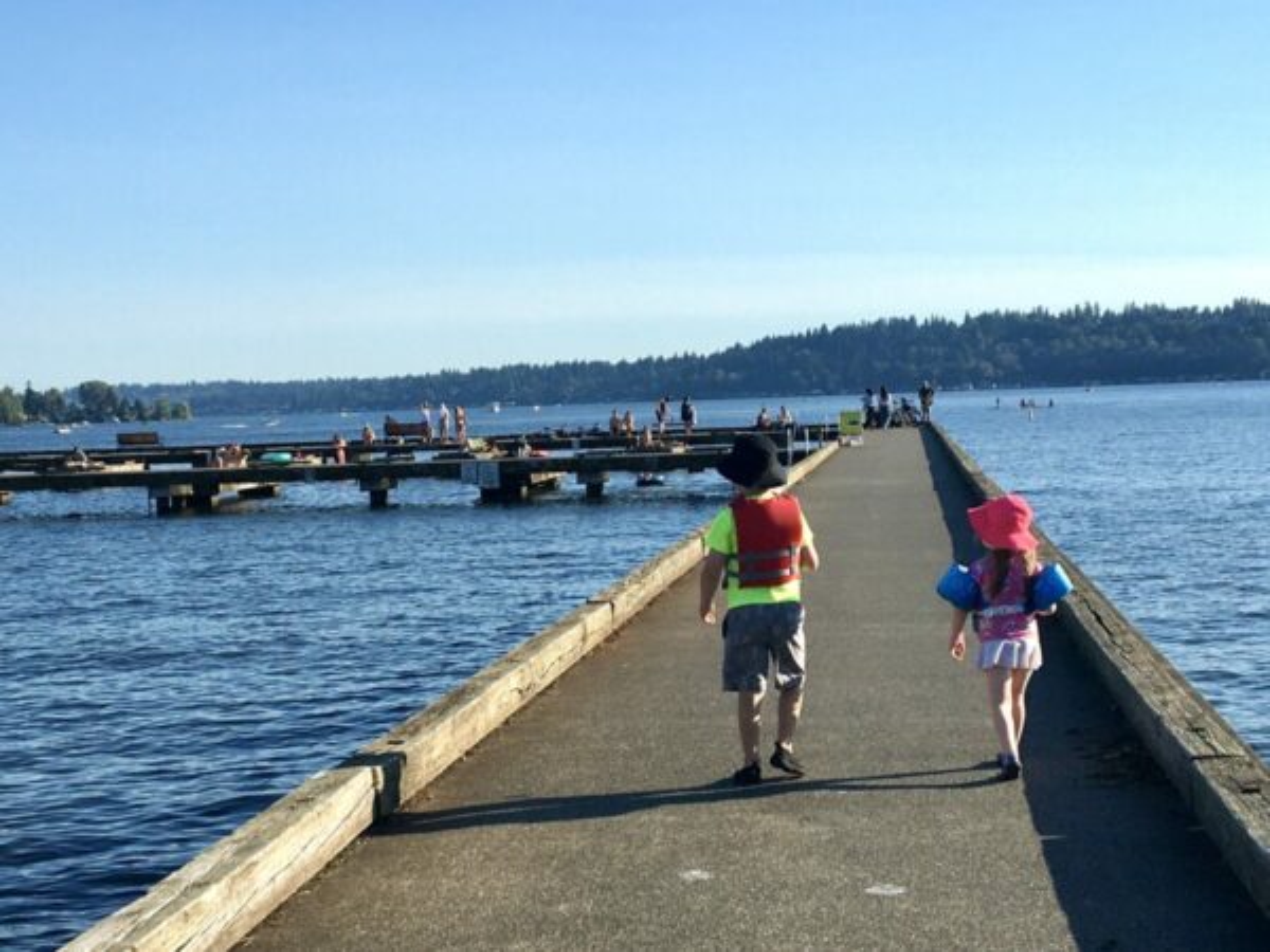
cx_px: 635
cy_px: 476
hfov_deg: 61.7
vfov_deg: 48.2
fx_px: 1064
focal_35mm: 29
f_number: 2.2
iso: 25
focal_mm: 4.15
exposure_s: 1/1748
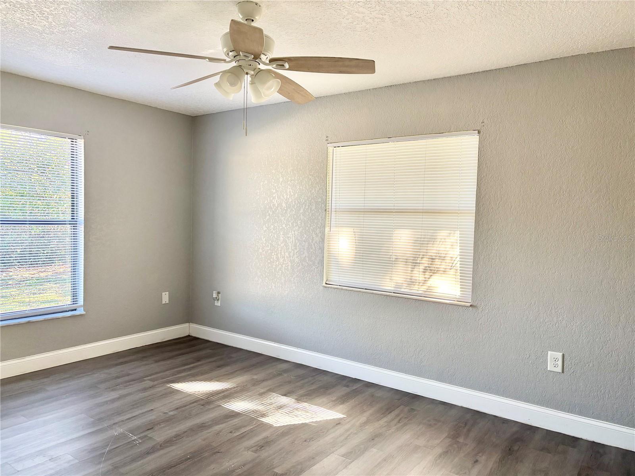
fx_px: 477
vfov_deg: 53.1
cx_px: 318
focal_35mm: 26
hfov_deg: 67.3
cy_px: 238
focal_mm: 5.96
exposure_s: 1/91
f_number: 1.6
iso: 125
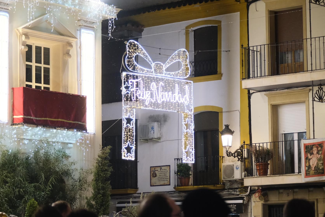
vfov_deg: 10.8
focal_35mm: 127
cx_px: 154
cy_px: 111
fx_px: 1146
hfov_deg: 16.1
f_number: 4
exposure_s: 1/250
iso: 4000
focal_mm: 80
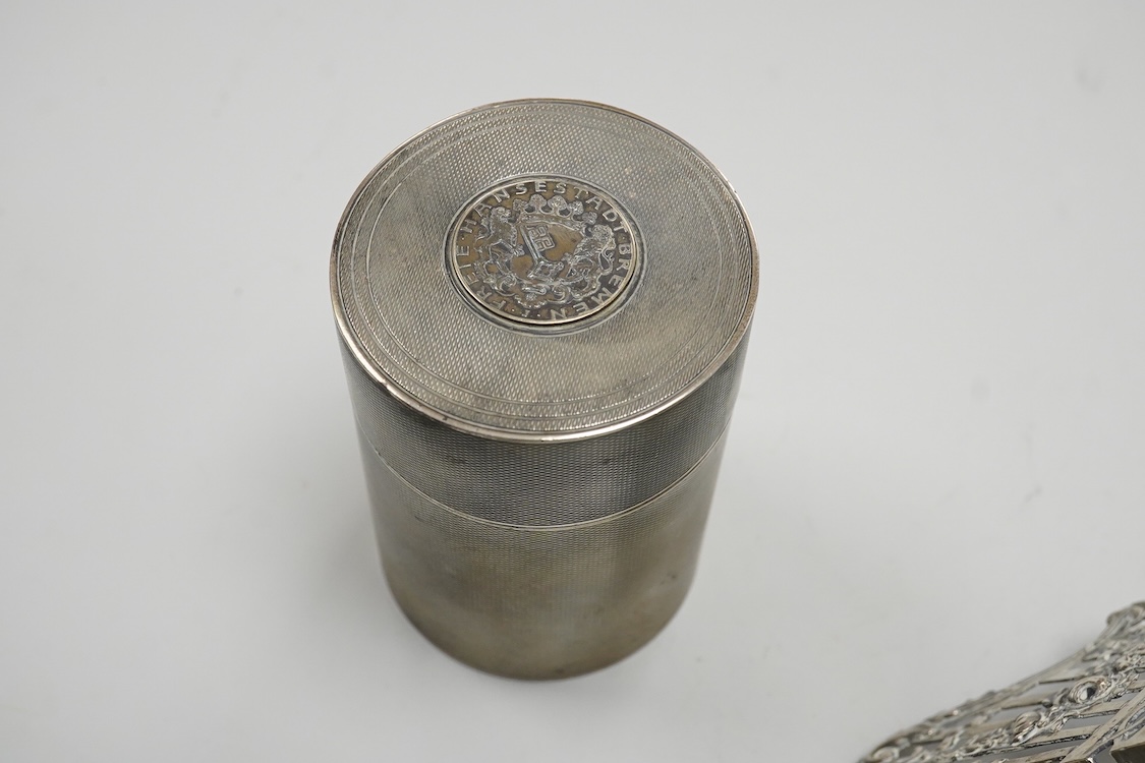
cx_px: 572
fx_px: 1431
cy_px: 382
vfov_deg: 29.9
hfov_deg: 43.6
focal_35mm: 45
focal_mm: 30
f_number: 11
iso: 2500
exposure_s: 1/250
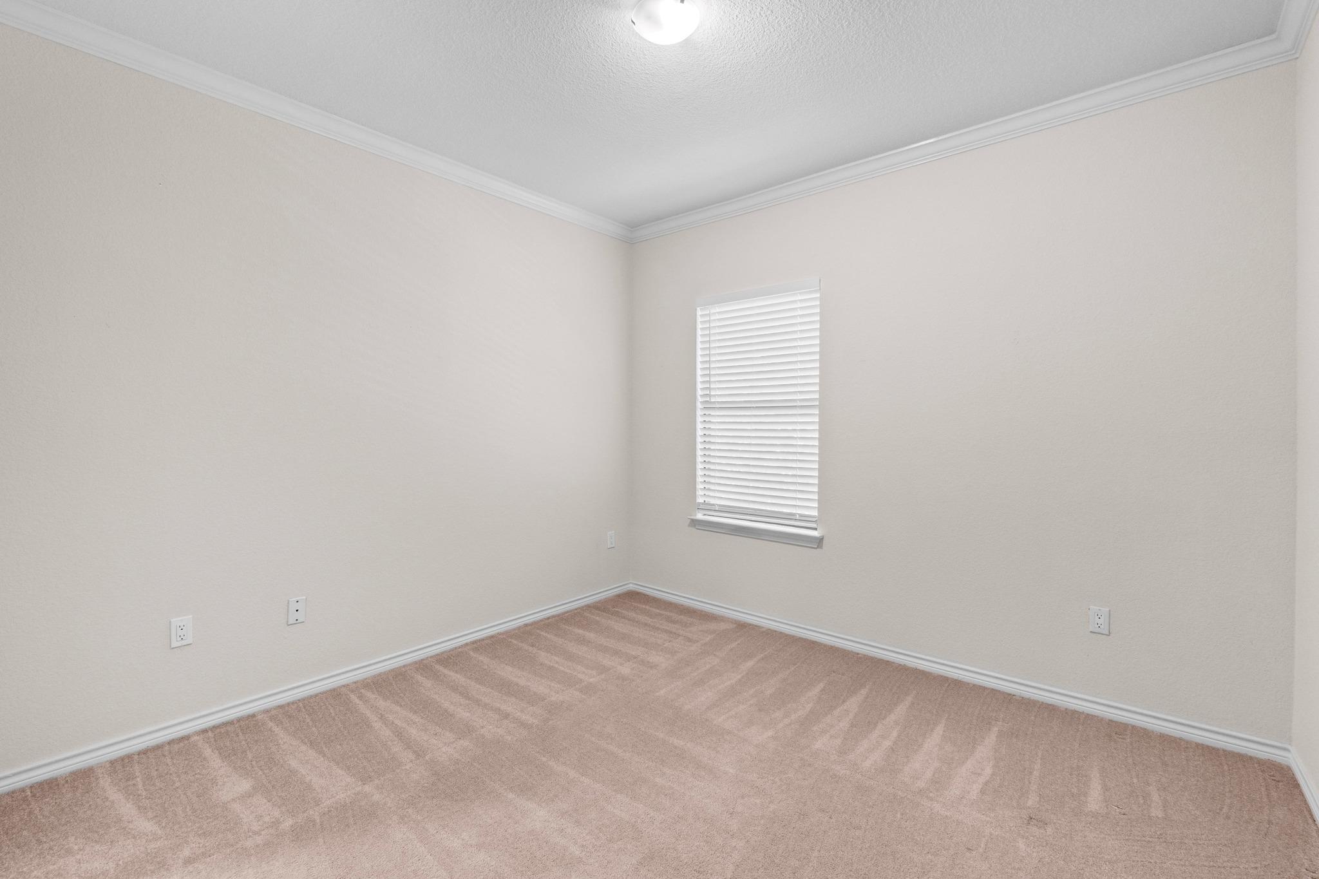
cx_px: 660
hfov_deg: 100.4
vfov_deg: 77.3
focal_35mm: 15
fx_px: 549
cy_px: 440
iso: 250
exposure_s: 4
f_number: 11
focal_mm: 10
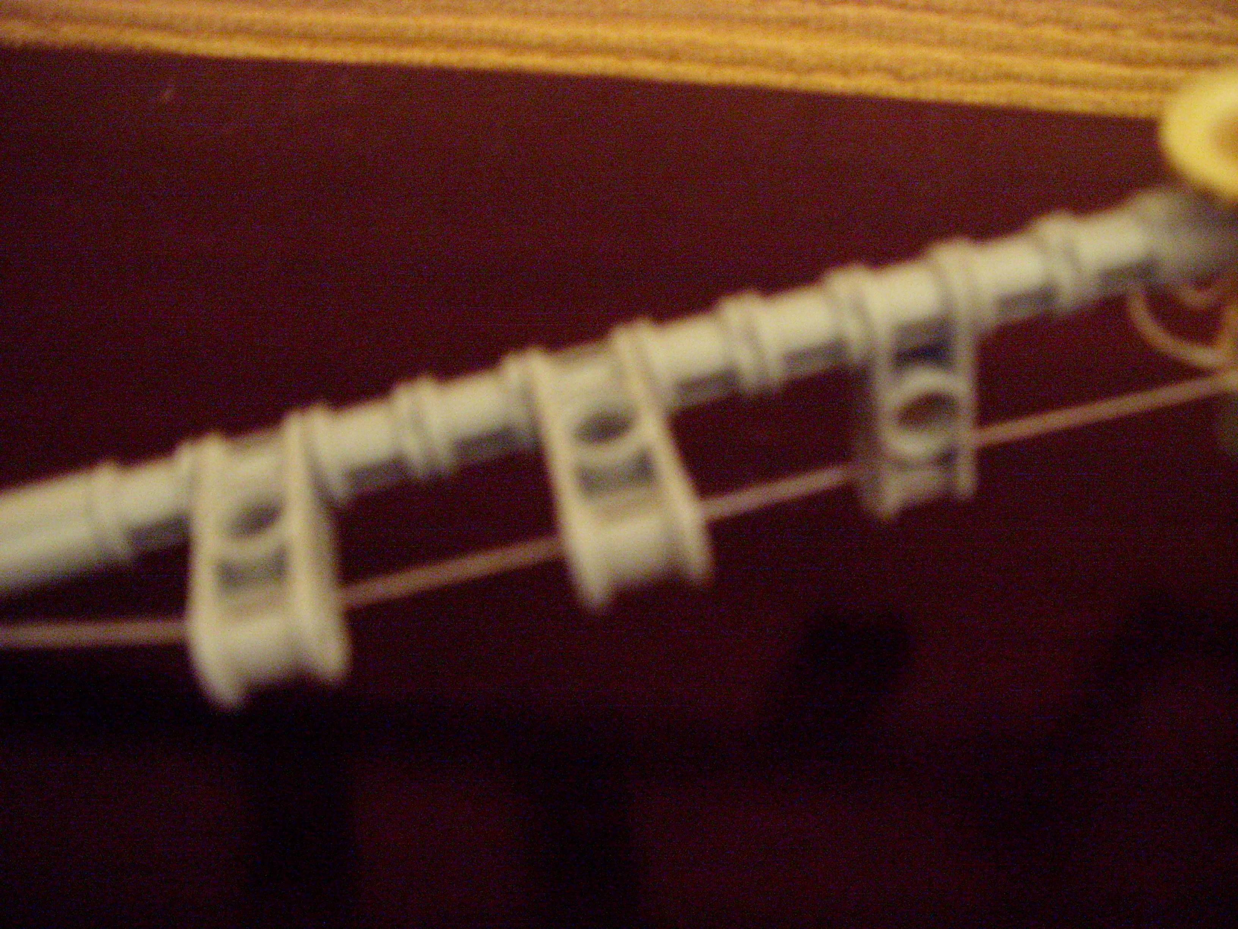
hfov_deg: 58.4
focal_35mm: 31
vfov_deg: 45.4
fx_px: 1109
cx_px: 619
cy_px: 464
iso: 300
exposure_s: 1/2
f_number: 3.5
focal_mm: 6.3
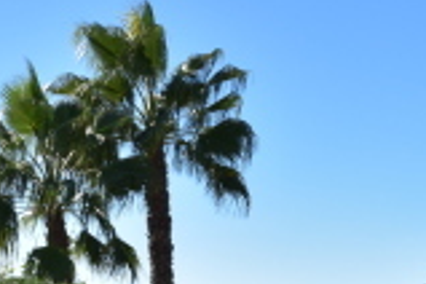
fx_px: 1373
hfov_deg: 17.6
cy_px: 398
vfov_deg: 11.4
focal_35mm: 116
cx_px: 273
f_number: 11
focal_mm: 24
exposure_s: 1/400
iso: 400
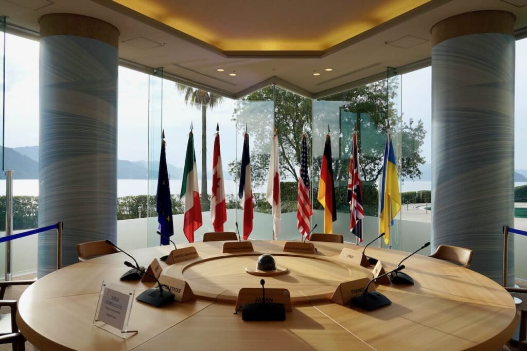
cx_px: 264
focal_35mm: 27
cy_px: 176
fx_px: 395
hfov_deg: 67.4
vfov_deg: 47.9
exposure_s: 1/100
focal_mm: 18
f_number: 8
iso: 100
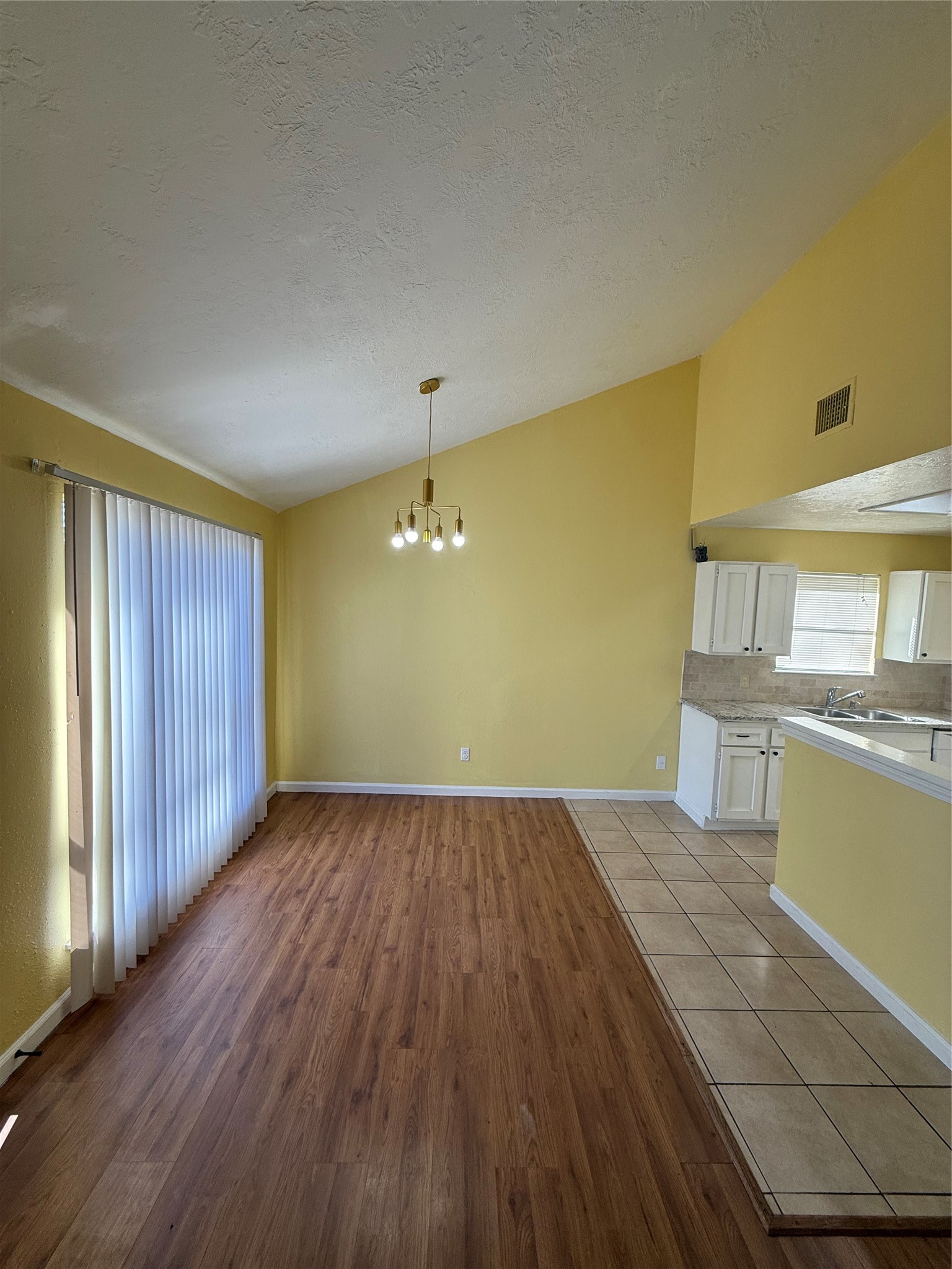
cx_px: 476
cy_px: 634
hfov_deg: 85.7
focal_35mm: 14
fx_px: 513
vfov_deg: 102.1
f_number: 2.2
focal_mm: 2.22
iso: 64
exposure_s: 1/130
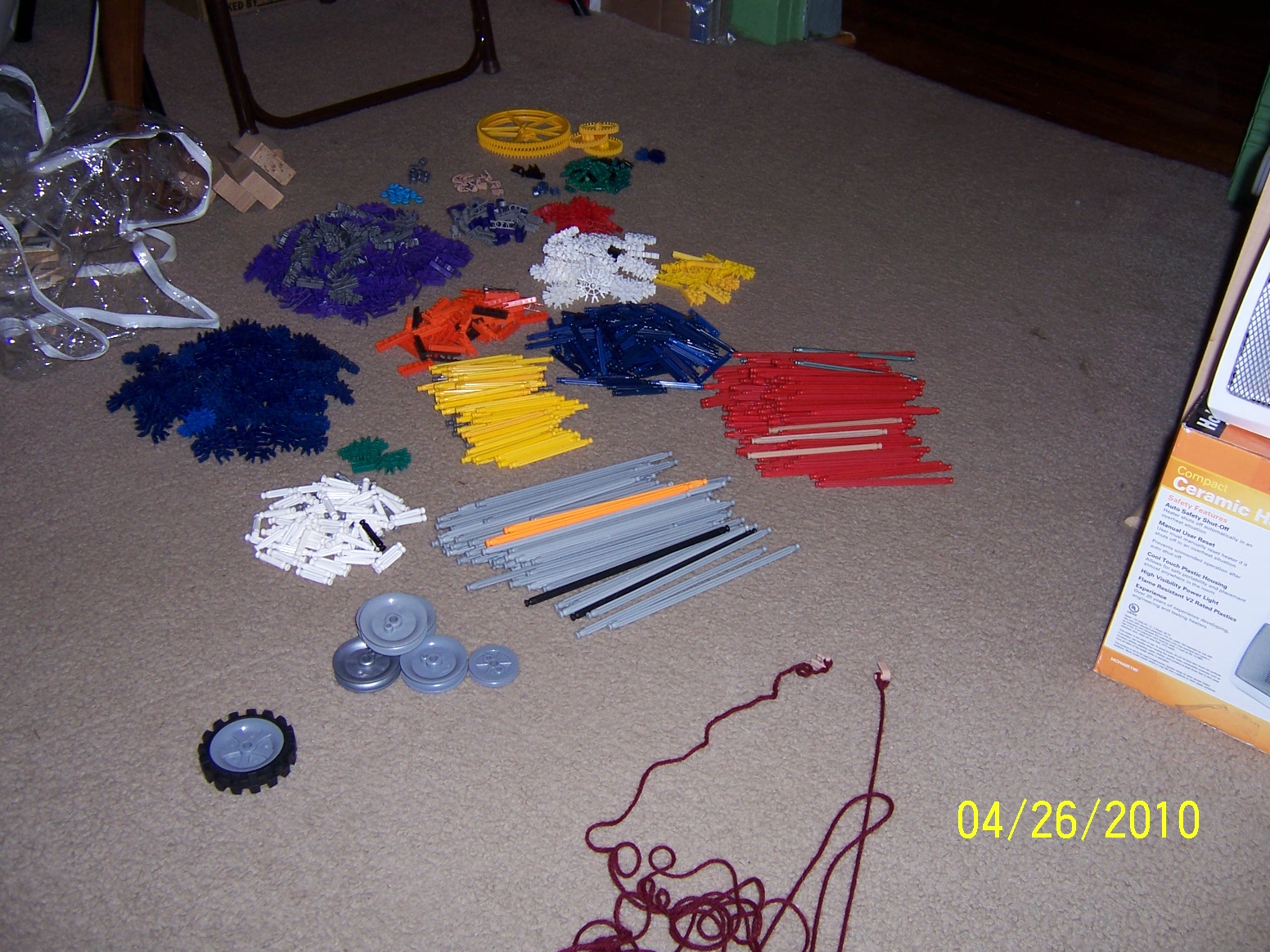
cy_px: 476
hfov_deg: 55.4
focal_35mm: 33
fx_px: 1211
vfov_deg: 42.9
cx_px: 635
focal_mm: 5.5
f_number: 2.8
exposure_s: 1/60
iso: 80
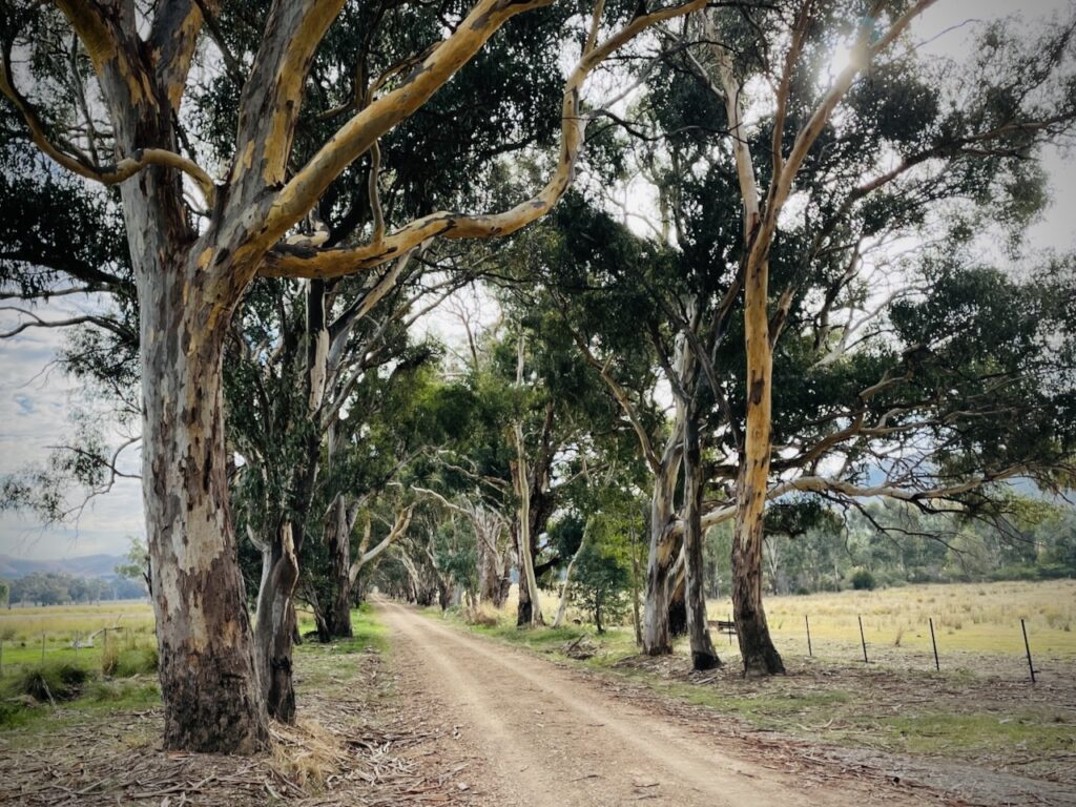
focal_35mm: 26
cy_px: 404
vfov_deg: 53.1
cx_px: 538
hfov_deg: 67.3
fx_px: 808
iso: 32
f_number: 1.6
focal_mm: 4.2
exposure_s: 1/1289
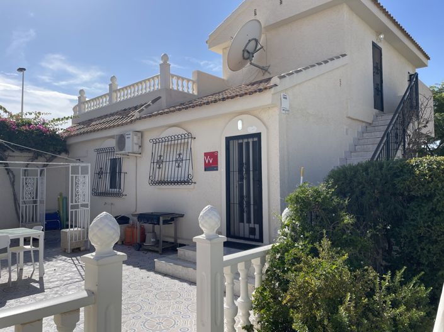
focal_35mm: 26
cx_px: 222
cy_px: 166
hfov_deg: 67.3
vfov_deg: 53.0
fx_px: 333
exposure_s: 1/4831
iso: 32
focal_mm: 4.2
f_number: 1.6
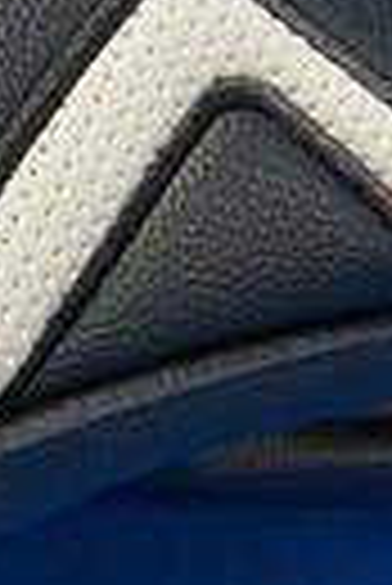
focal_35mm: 133
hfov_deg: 9.8
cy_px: 36
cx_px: -315
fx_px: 2166
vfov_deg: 15.2
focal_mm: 4.25
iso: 160
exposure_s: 1/60
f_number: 1.8
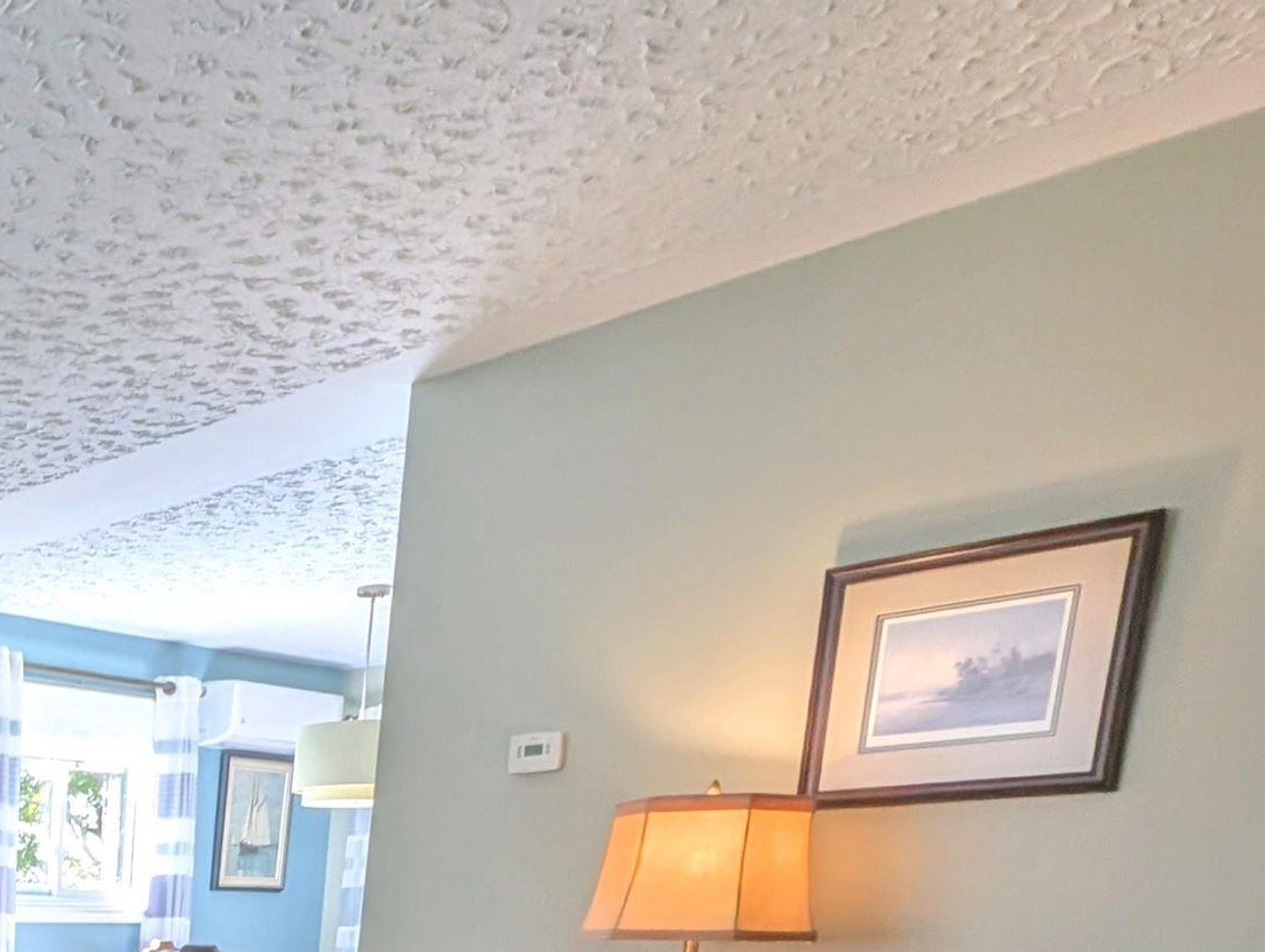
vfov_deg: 30.2
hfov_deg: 39.5
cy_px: 1283
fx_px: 1317
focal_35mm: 36
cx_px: -196
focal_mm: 1.95
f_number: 2.2
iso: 83
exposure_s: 1/120
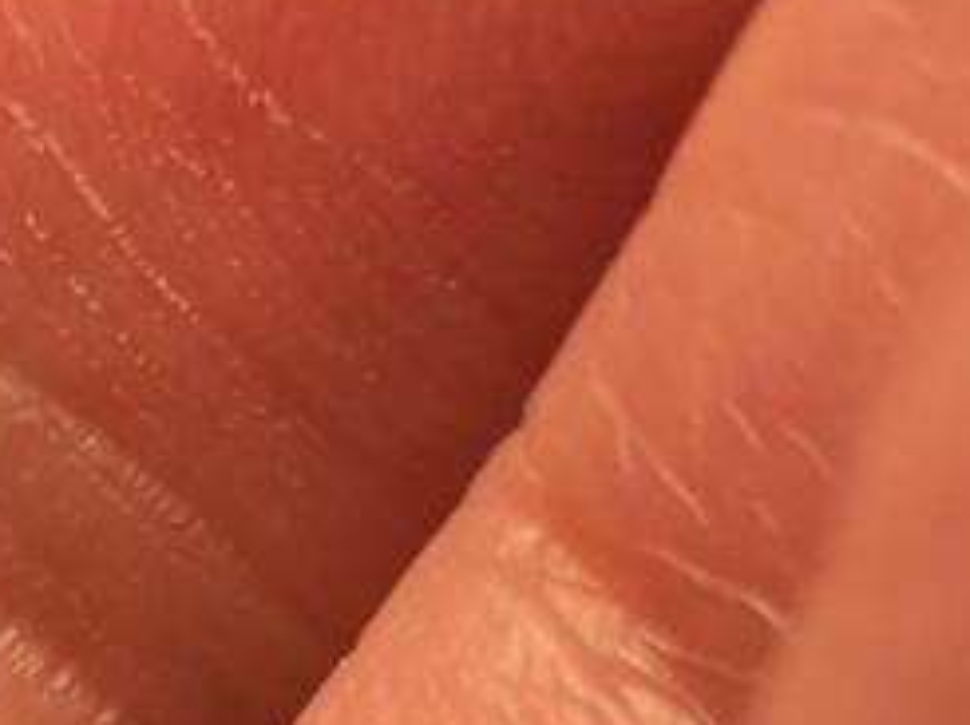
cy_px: 2627
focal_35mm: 184
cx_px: -1623
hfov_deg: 9.2
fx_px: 5148
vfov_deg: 6.8
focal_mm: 4.25
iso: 32
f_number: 1.8
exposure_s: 1/562
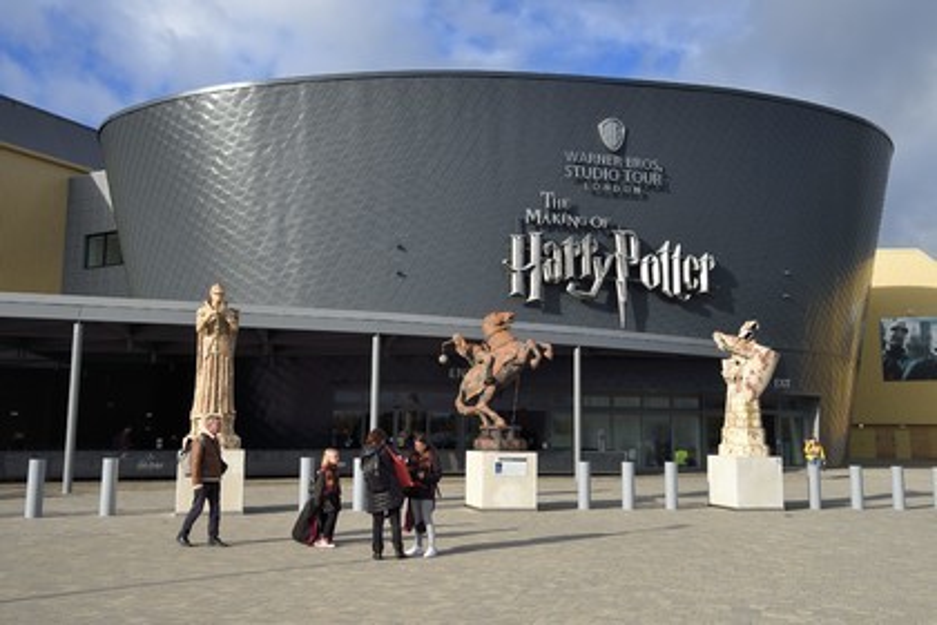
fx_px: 885
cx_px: 468
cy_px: 312
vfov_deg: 38.9
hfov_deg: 55.8
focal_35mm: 34
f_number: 13
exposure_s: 1/250
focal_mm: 34
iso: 200
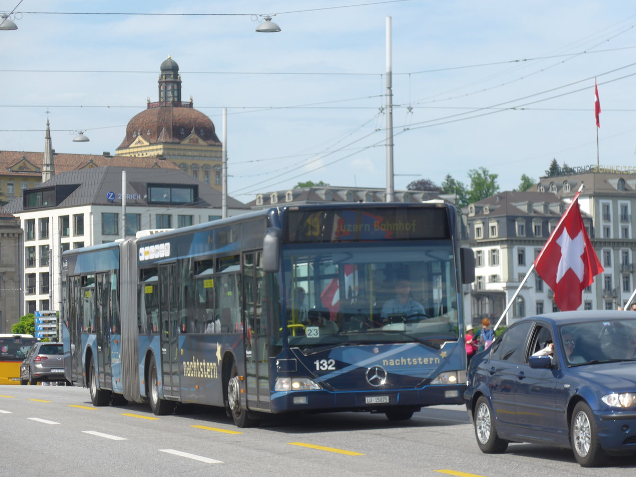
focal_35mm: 140
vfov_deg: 10.6
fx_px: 2572
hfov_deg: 14.1
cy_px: 238
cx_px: 318
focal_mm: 27.3
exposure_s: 1/400
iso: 80
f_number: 5.4
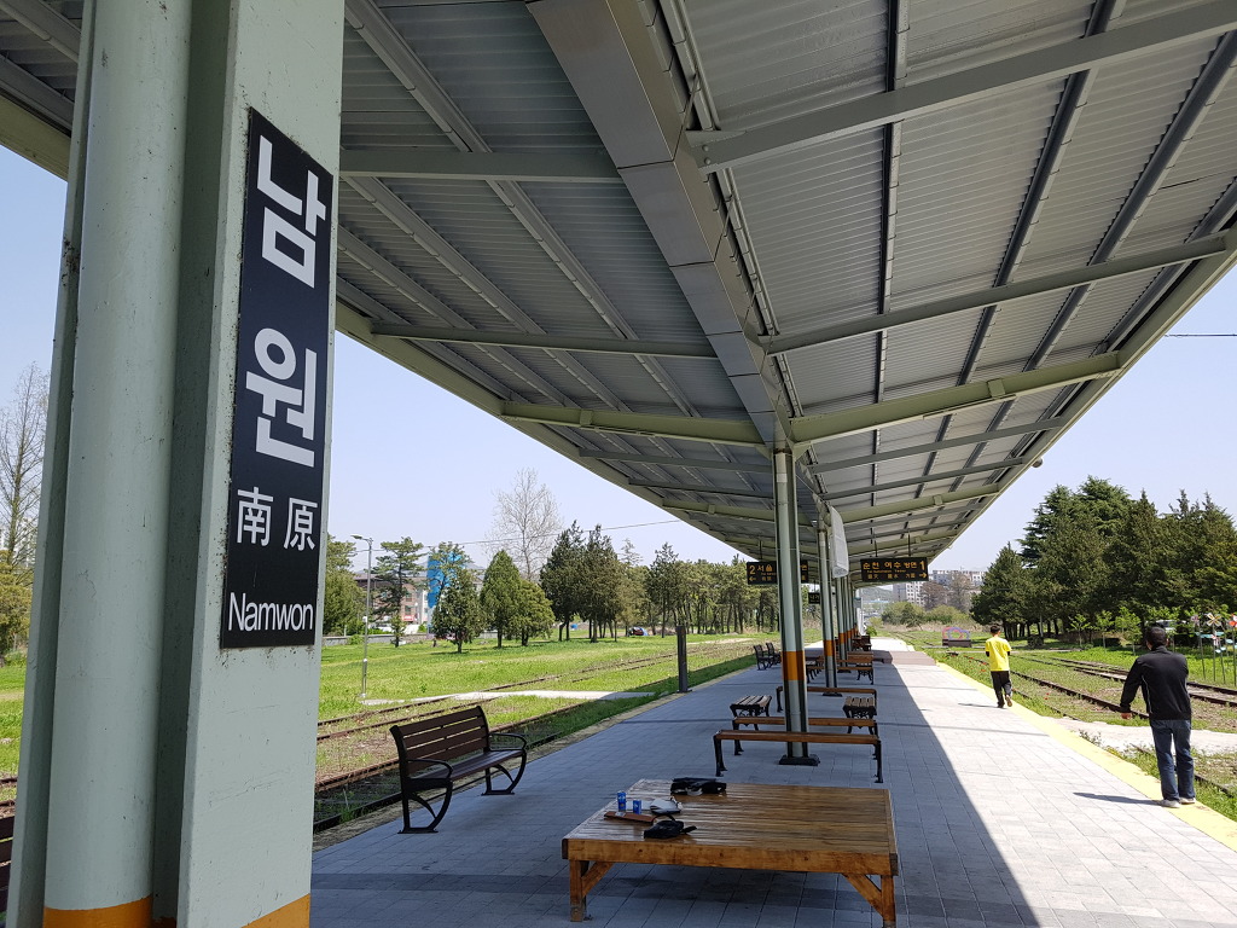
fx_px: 929
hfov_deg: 67.3
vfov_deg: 53.1
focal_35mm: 26
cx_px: 618
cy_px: 464
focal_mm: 4.2
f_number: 1.7
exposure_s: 1/1596
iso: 50
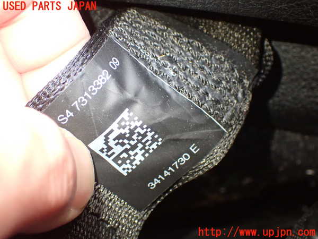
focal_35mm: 47
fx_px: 432
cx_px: 159
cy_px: 120
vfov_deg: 30.9
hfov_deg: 40.4
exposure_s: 1/50
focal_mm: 8.4
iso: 1000
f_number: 3.1
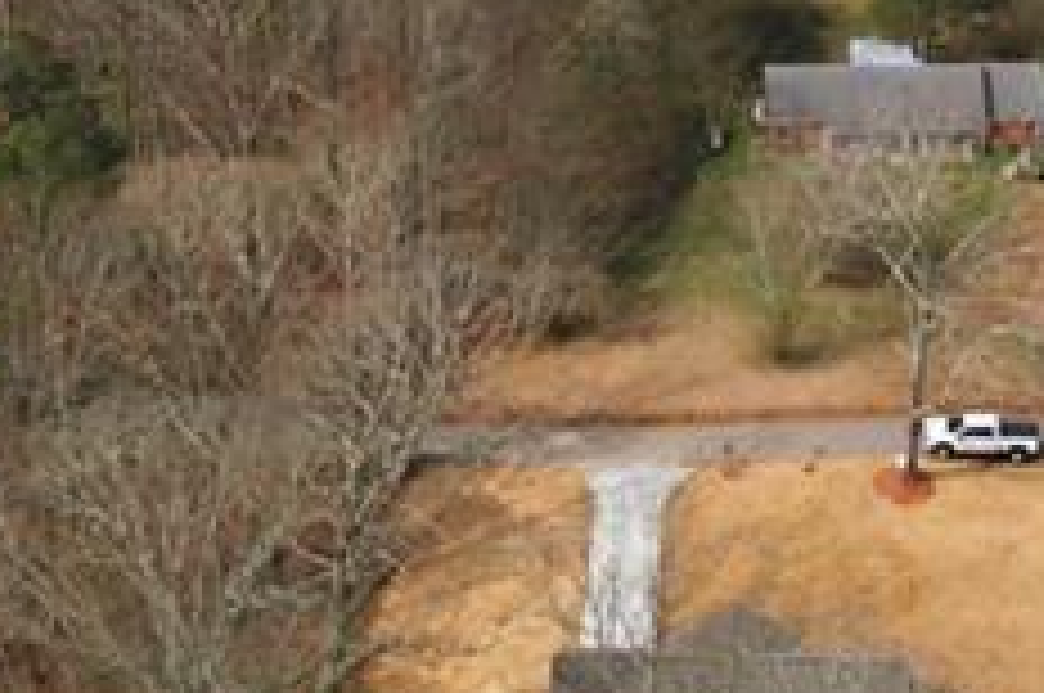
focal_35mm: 97
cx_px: 729
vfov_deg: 13.4
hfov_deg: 20.9
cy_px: -304
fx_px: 2809
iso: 100
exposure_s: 1/320
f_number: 2.8
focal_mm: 8.4
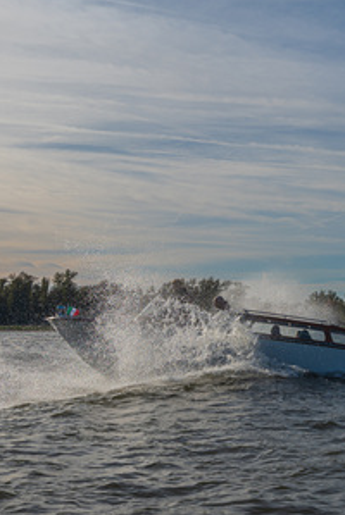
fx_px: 946
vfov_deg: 30.5
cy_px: 257
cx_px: 352
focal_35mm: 66
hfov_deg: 20.0
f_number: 8
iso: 125
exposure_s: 1/800
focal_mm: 43
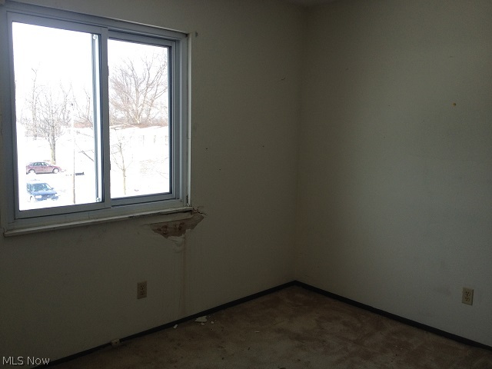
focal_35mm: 35
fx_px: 497
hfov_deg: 52.6
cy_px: 184
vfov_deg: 40.7
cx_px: 246
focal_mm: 4.28
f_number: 2.4
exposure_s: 1/243
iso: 50
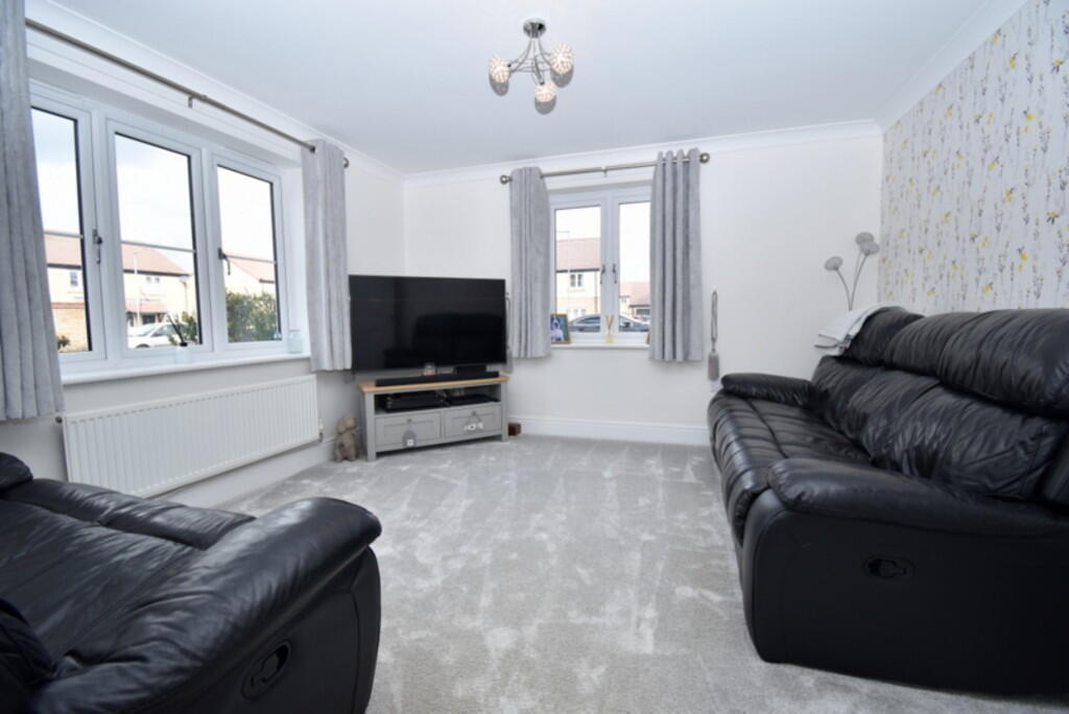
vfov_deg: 77.4
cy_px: 357
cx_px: 534
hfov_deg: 100.4
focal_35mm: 15
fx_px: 446
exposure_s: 1/125
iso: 100
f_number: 4.5
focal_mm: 10
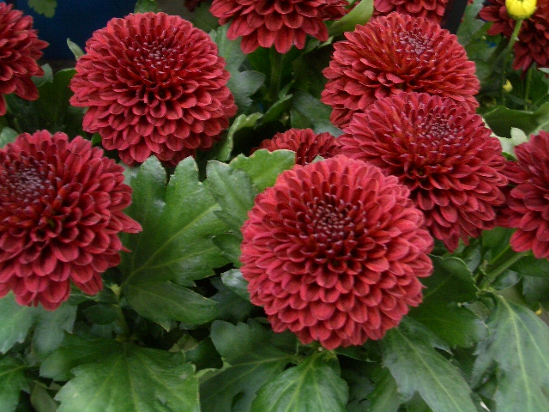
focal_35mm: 49
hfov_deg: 38.9
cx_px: 274
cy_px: 206
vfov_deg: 29.7
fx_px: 777
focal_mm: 8.2
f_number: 3.1
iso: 100
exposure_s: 1/8
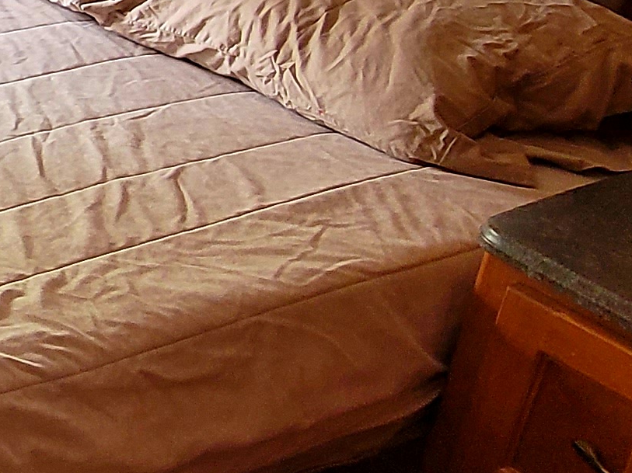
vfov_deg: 21.9
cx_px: -463
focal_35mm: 64
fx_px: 1168
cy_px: -22
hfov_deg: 21.5
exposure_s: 1/60.2
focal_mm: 2.2
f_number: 2.2
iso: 125
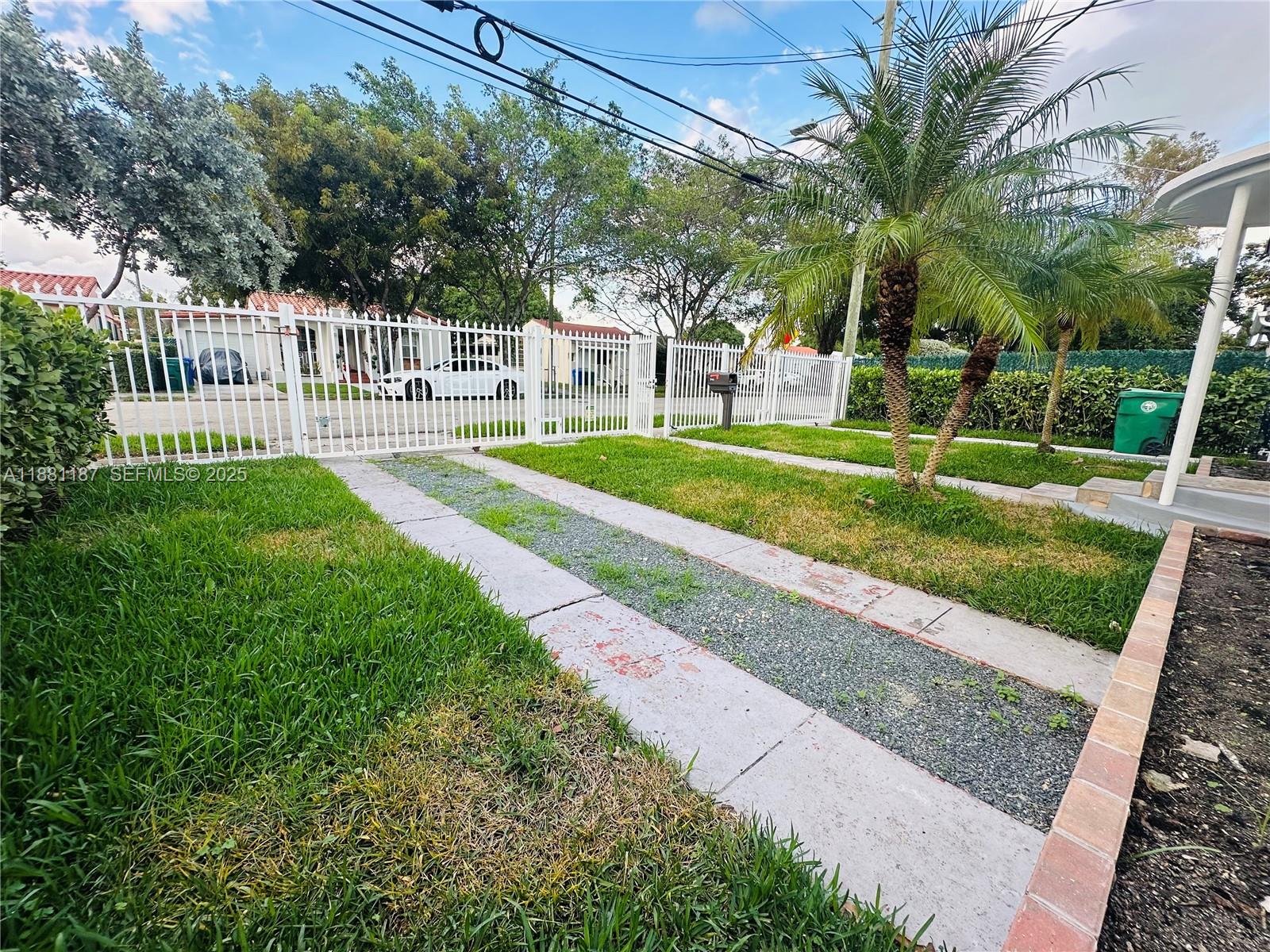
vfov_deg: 85.7
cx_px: 635
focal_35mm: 14
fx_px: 514
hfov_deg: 102.1
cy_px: 476
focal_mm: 2.22
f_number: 2.2
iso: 40
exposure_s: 1/298
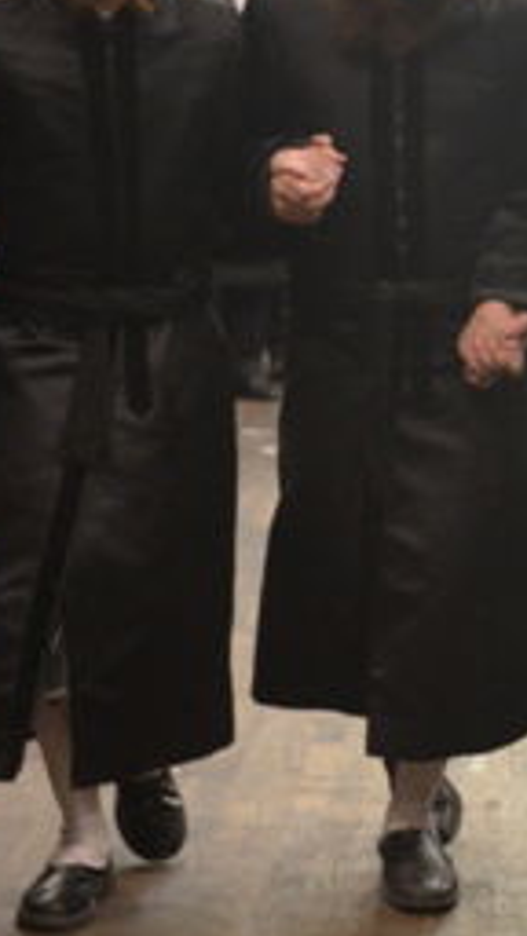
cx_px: 1237
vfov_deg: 16.0
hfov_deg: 8.3
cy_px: 470
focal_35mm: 134
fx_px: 3329
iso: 2200
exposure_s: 1/160
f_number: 3.5
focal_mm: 32
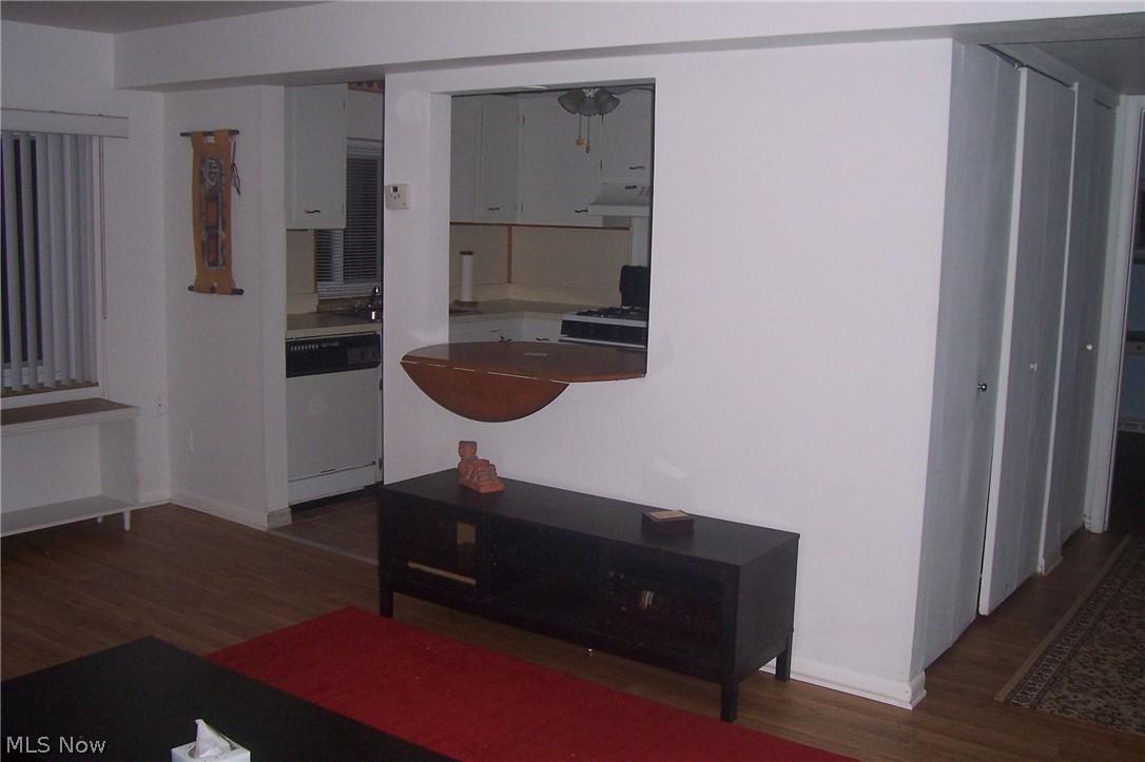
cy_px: 381
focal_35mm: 34
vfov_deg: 38.8
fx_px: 1081
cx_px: 572
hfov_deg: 55.8
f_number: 2.7
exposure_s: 1/60
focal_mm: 5.6
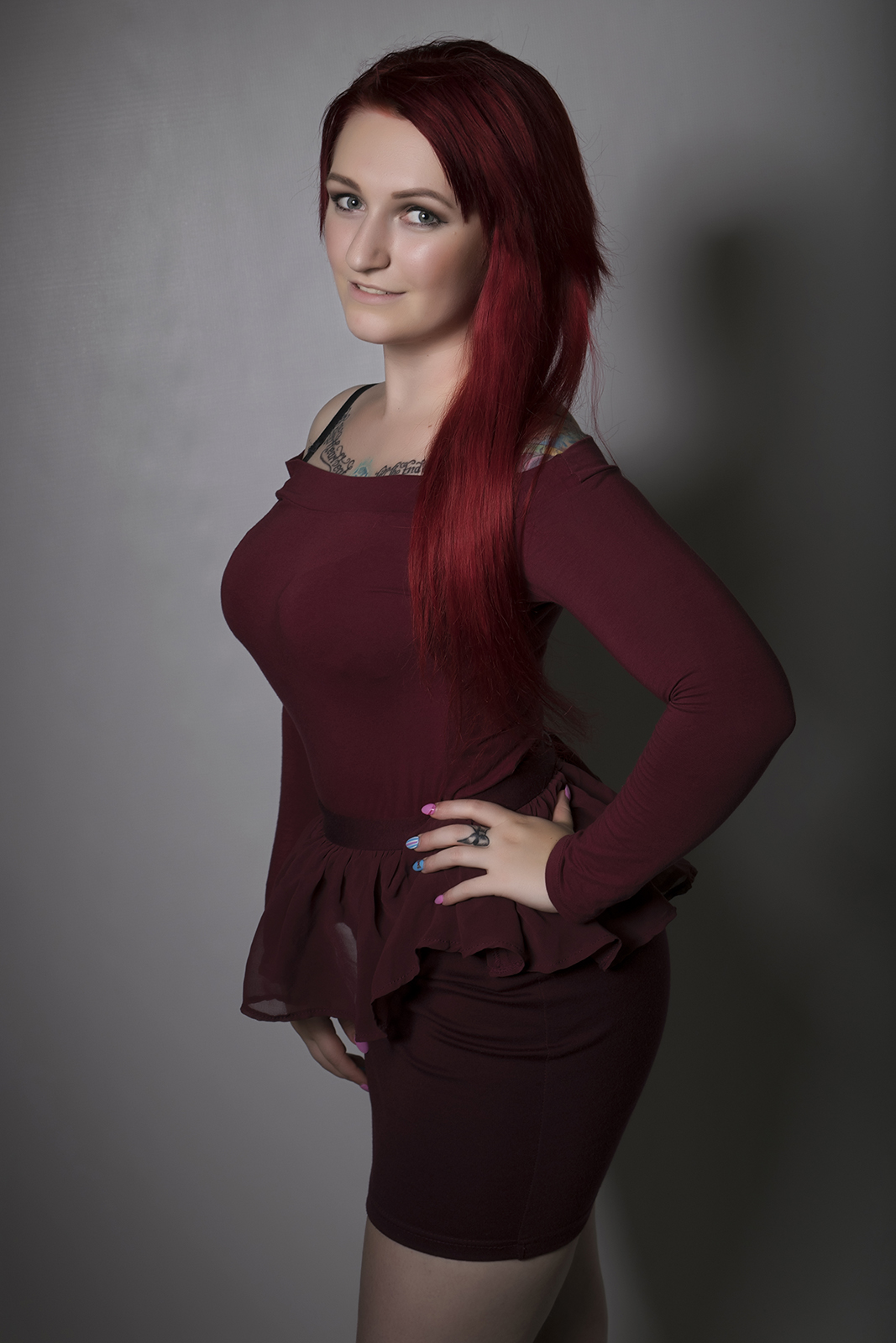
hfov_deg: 18.9
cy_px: 672
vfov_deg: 28.1
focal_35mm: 72
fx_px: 2687
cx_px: 448
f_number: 9
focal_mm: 48
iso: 100
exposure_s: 1/200
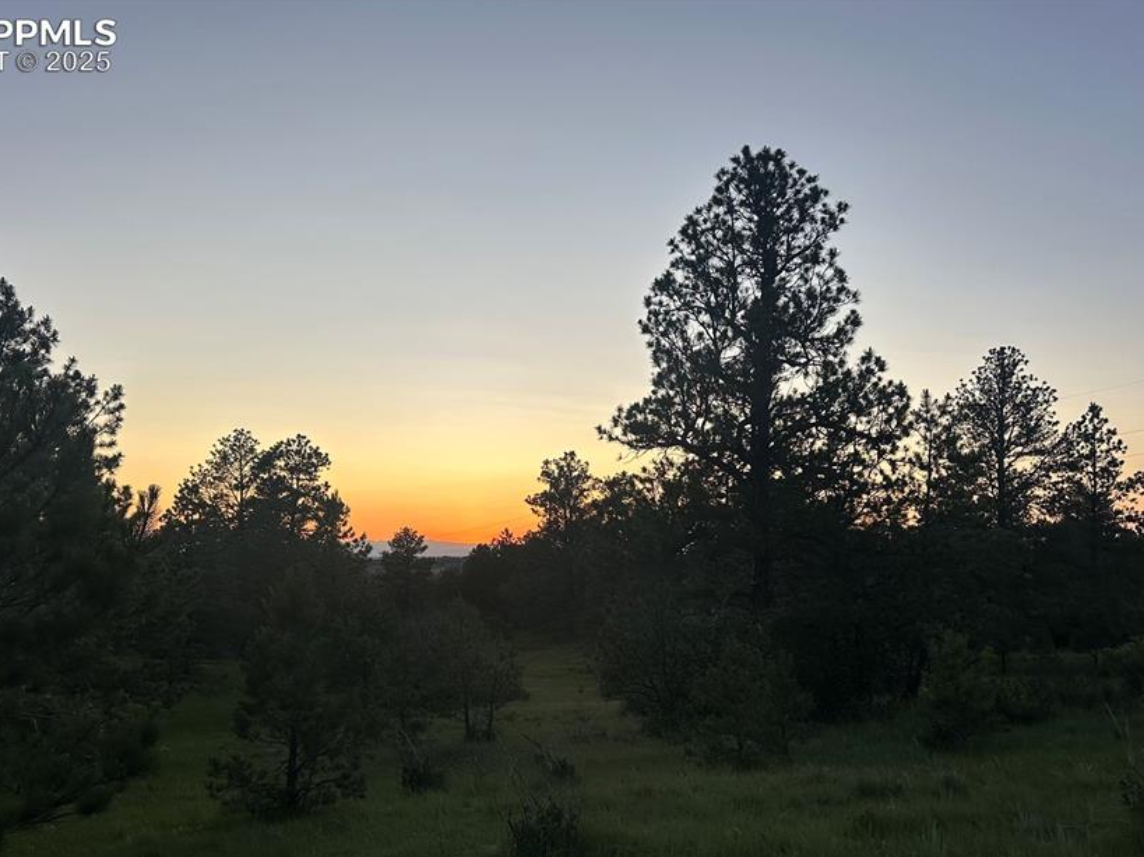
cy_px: 530
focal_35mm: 30
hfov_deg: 60.0
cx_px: 552
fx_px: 991
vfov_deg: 46.4
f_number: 1.78
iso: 80
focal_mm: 6.86
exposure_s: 1/580
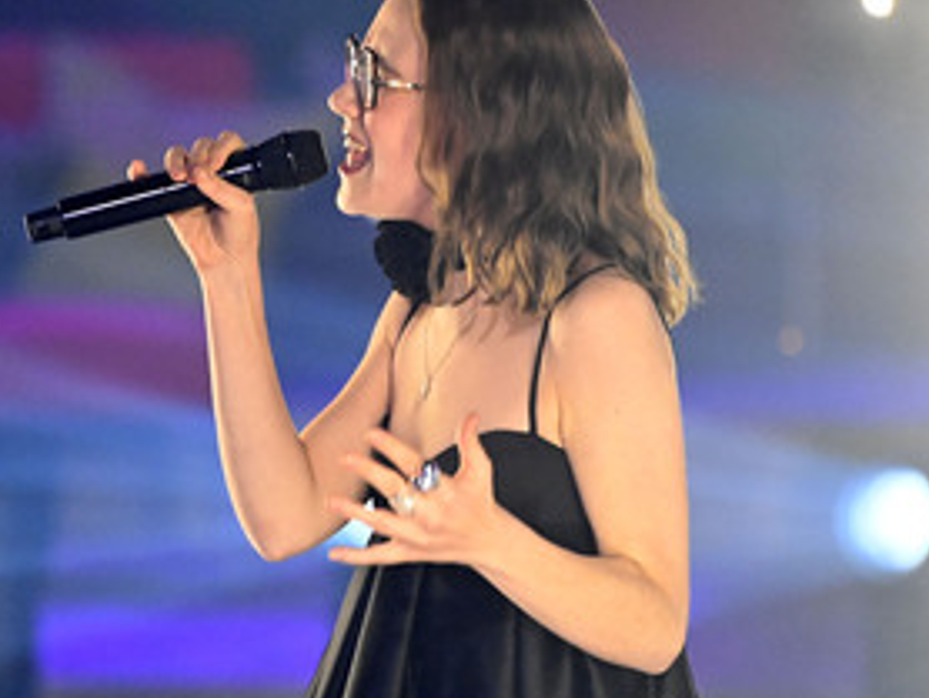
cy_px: 367
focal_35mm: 778
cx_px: 486
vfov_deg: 1.9
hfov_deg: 2.5
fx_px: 20897
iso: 16000
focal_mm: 500
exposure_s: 1/400
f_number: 5.6
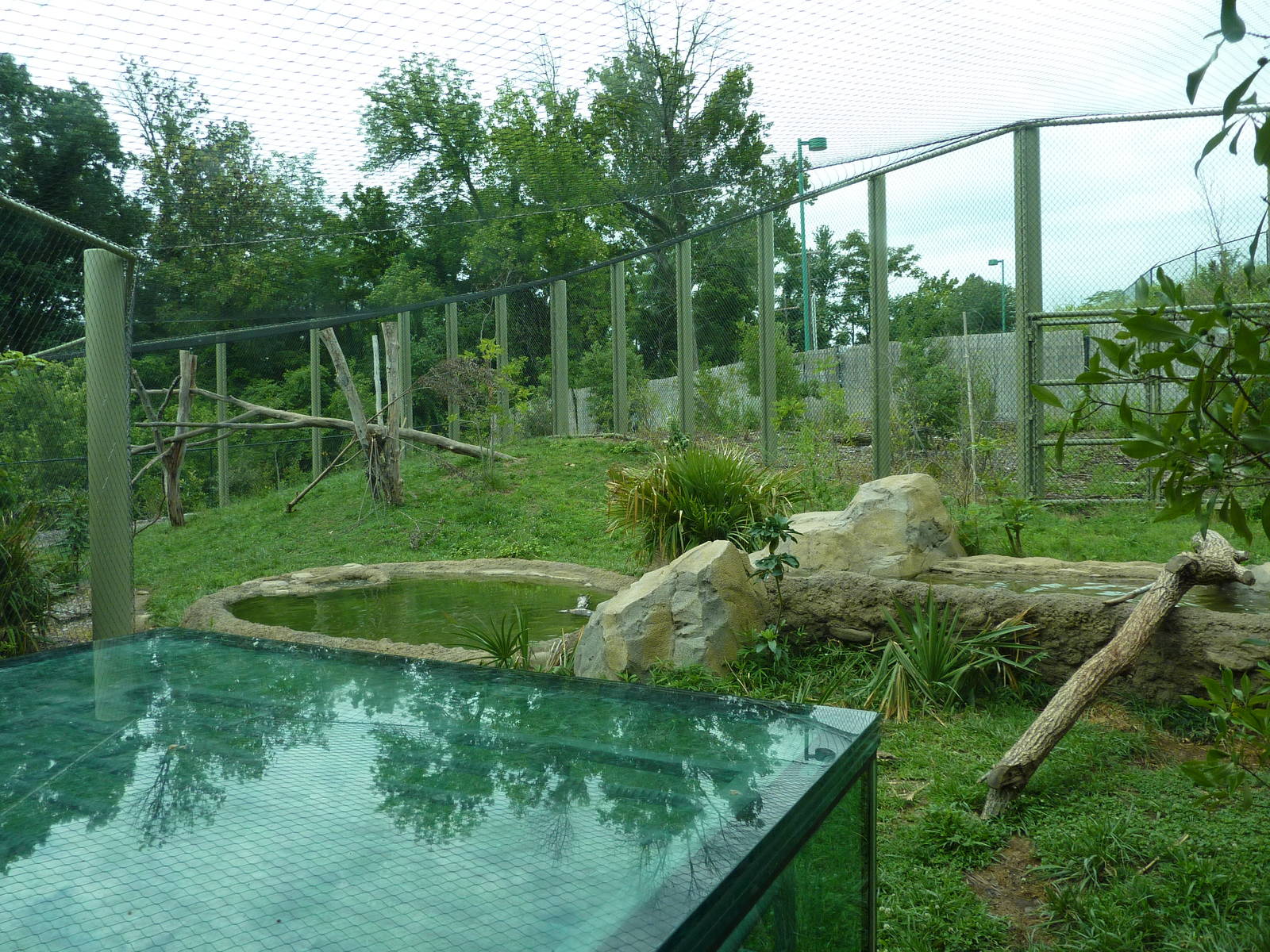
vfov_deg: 54.9
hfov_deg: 69.4
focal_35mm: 25
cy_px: 476
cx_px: 635
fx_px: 917
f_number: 3.3
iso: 125
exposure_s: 1/500
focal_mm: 4.1
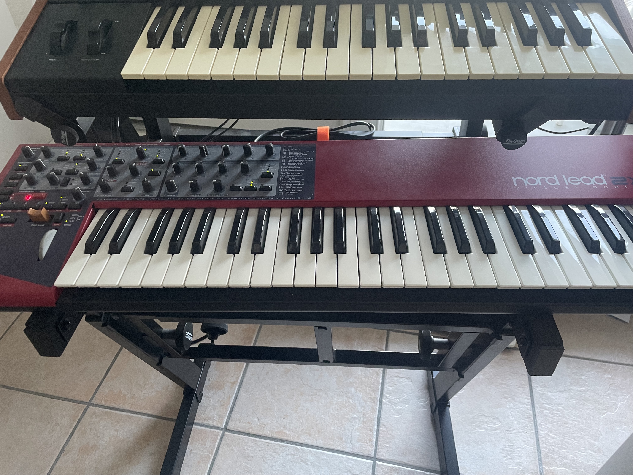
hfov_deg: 67.3
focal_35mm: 26
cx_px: 316
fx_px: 475
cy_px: 238
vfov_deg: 53.1
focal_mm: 4.2
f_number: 1.6
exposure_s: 1/60
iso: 320
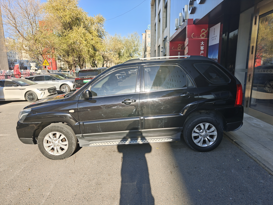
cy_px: 102
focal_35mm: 23
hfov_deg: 73.9
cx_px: 136
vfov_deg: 58.9
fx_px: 181
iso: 50
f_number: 1.8
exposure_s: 1/248
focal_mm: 8.67
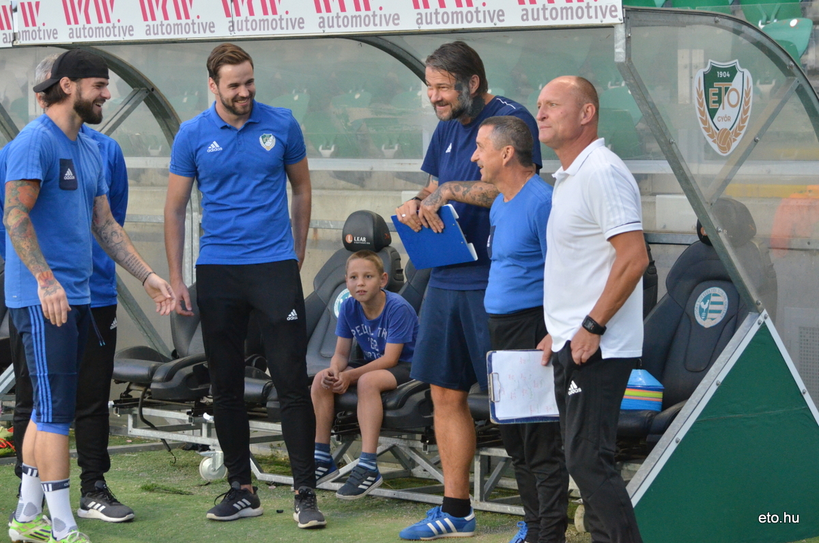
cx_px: 410
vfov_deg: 13.0
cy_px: 272
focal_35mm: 105
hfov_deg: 19.5
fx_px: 2384
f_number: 4.5
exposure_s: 1/320
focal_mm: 70
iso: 2200
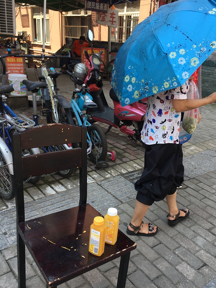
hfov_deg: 41.7
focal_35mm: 34
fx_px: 283
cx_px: 125
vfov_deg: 53.9
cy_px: 155
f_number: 2.2
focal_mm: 4.15
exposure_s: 1/329
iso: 25
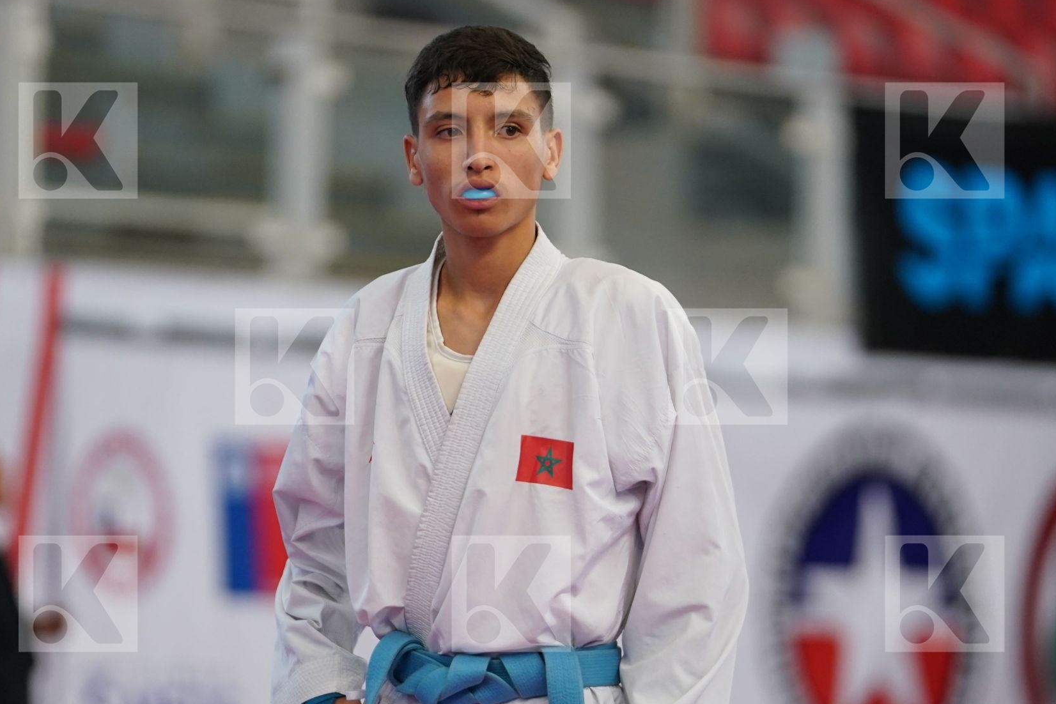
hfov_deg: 6.8
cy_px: 367
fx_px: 8948
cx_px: 511
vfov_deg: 4.5
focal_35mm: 305
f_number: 2.8
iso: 1600
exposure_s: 1/800
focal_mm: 187
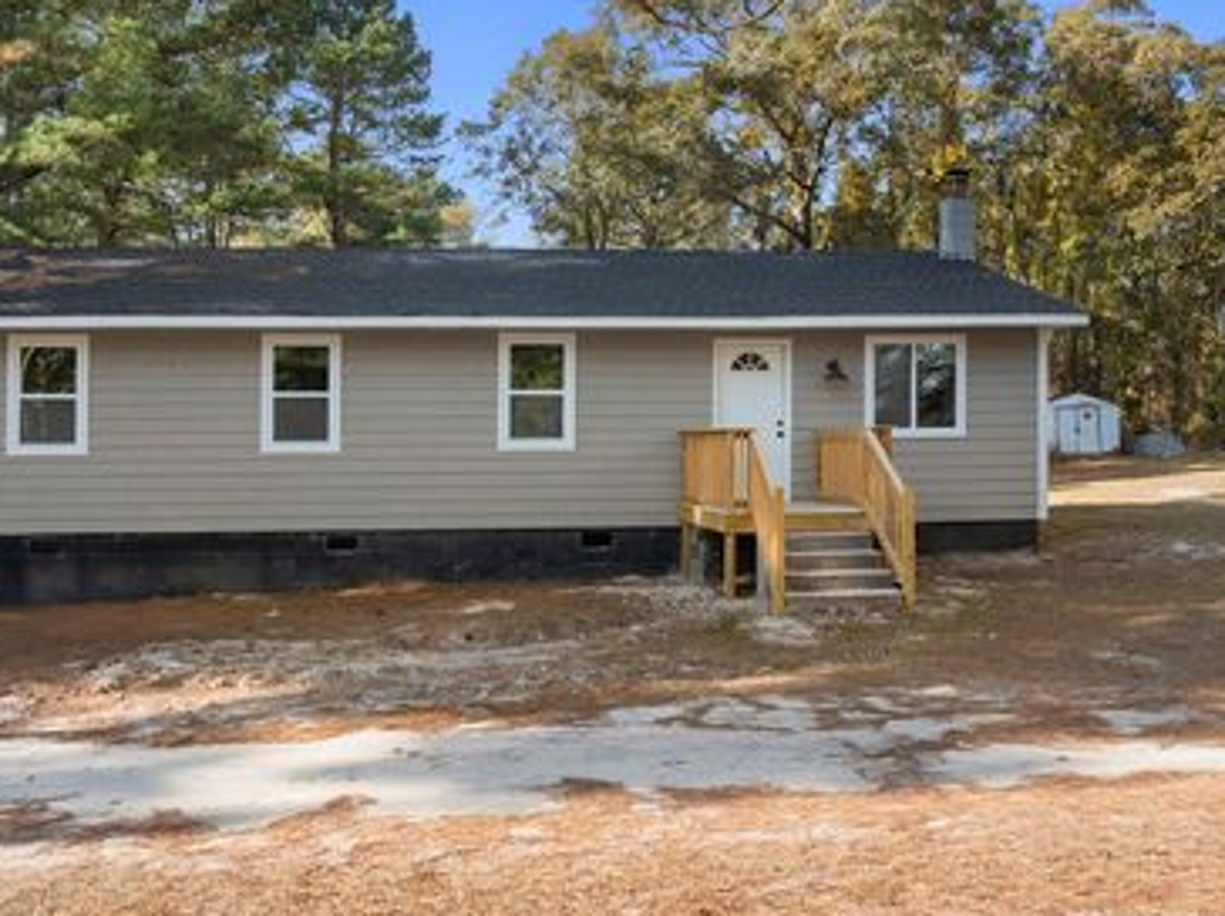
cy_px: 434
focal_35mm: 33
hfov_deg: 55.0
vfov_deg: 42.8
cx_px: 495
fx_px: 1166
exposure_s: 1/1000
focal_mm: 12.29
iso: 200
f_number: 2.8
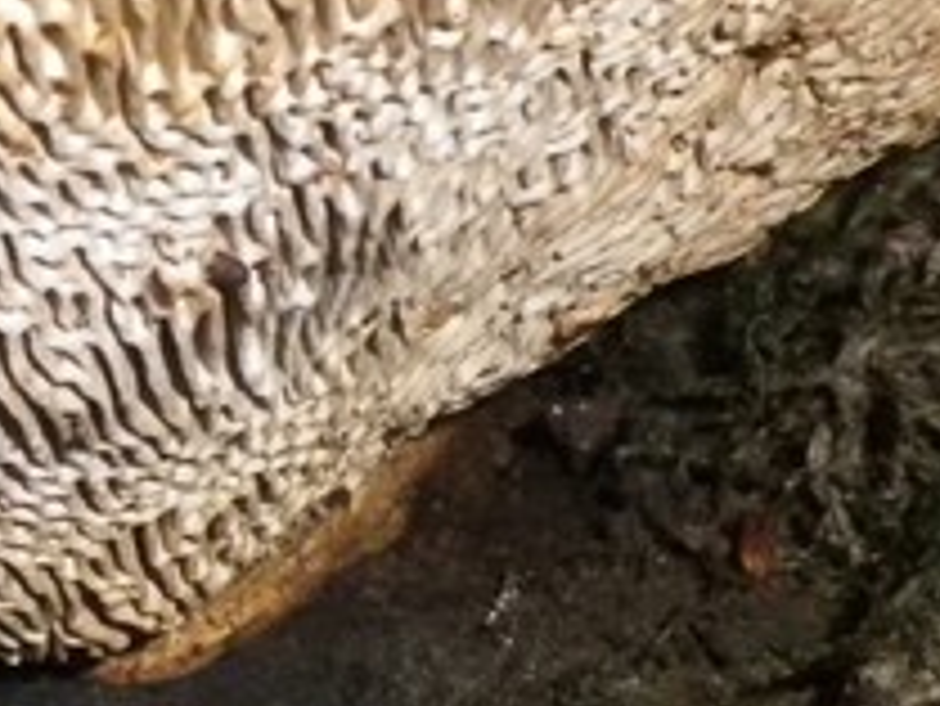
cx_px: -121
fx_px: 2907
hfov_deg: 17.7
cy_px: 549
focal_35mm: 107
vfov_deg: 13.8
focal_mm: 5.05
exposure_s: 1/100
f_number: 7.8
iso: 800
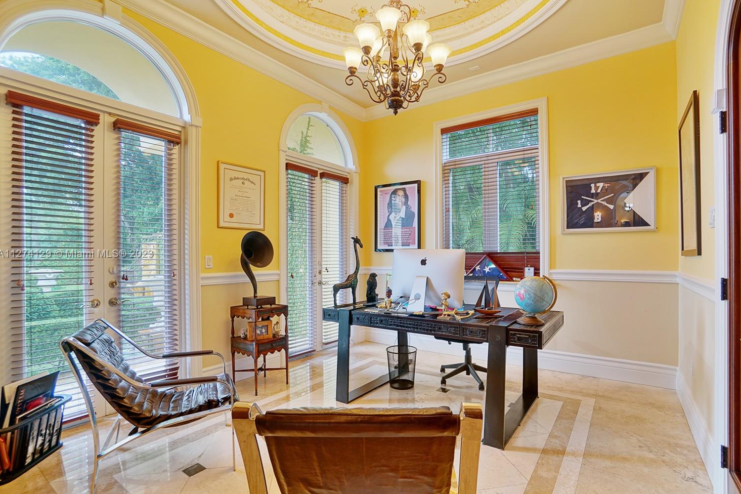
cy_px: 255
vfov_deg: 73.8
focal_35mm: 16
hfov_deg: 96.6
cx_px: 391
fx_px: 329
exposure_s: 1/20
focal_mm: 10
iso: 250
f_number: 4
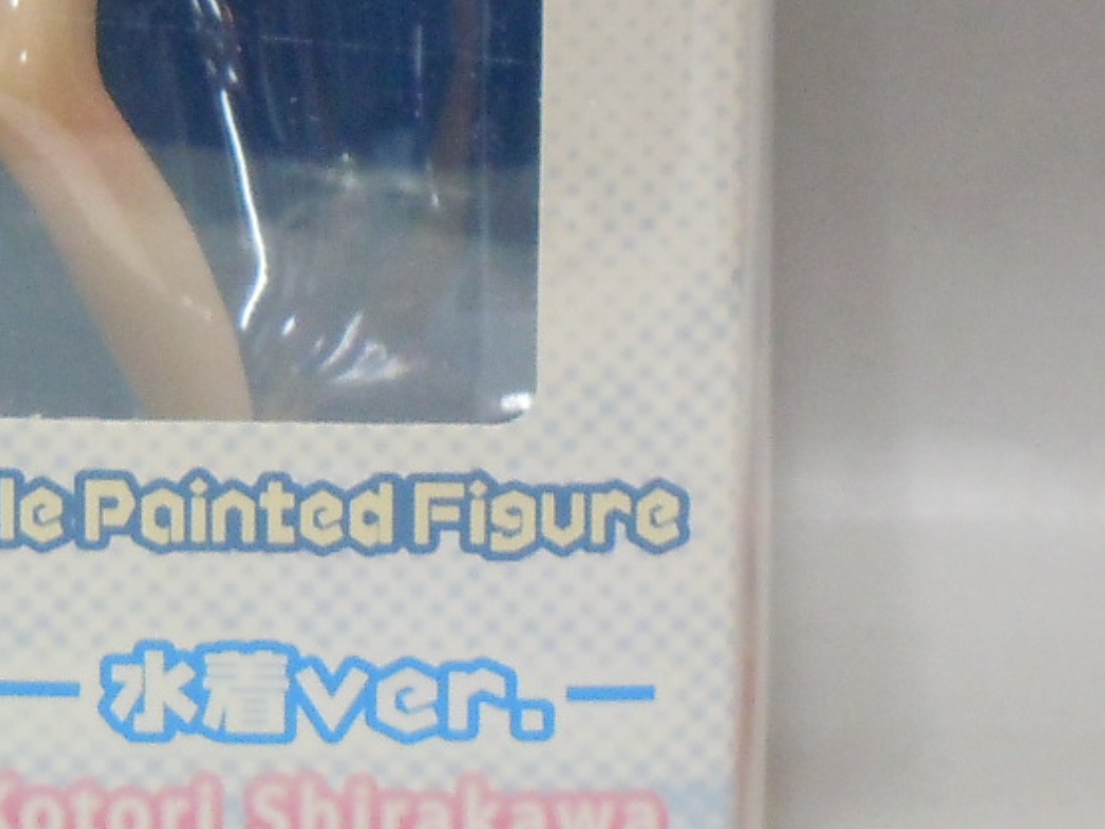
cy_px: -301
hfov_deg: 7.0
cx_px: 26
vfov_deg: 5.2
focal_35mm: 284
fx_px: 9064
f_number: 4.3
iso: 400
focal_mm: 13.9
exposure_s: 1/20
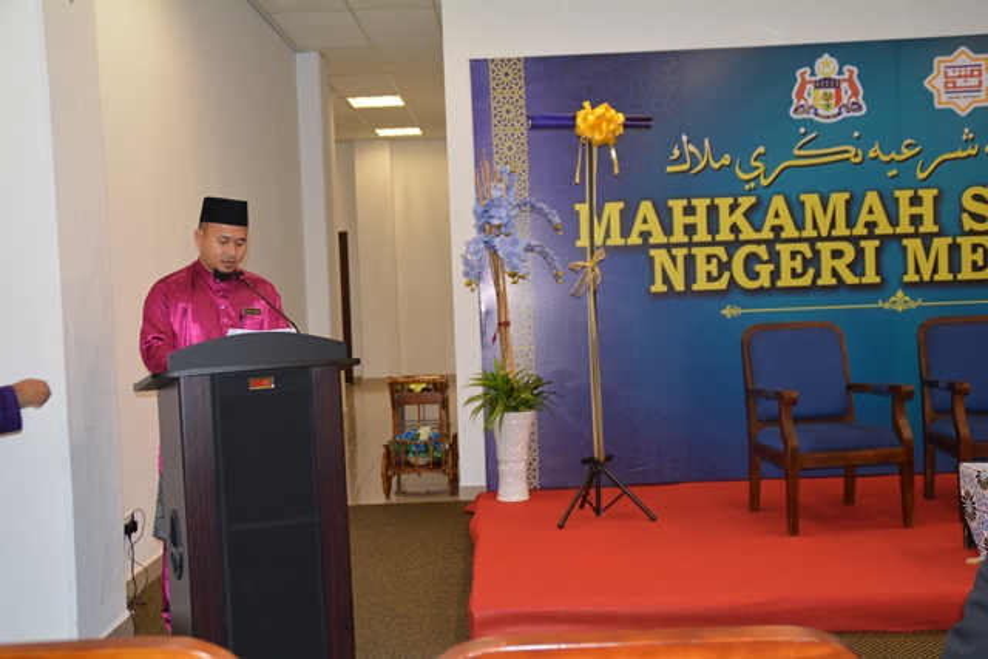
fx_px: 1153
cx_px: 494
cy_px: 330
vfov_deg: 31.9
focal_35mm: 42
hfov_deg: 46.4
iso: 450
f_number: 4
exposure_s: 1/60
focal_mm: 28
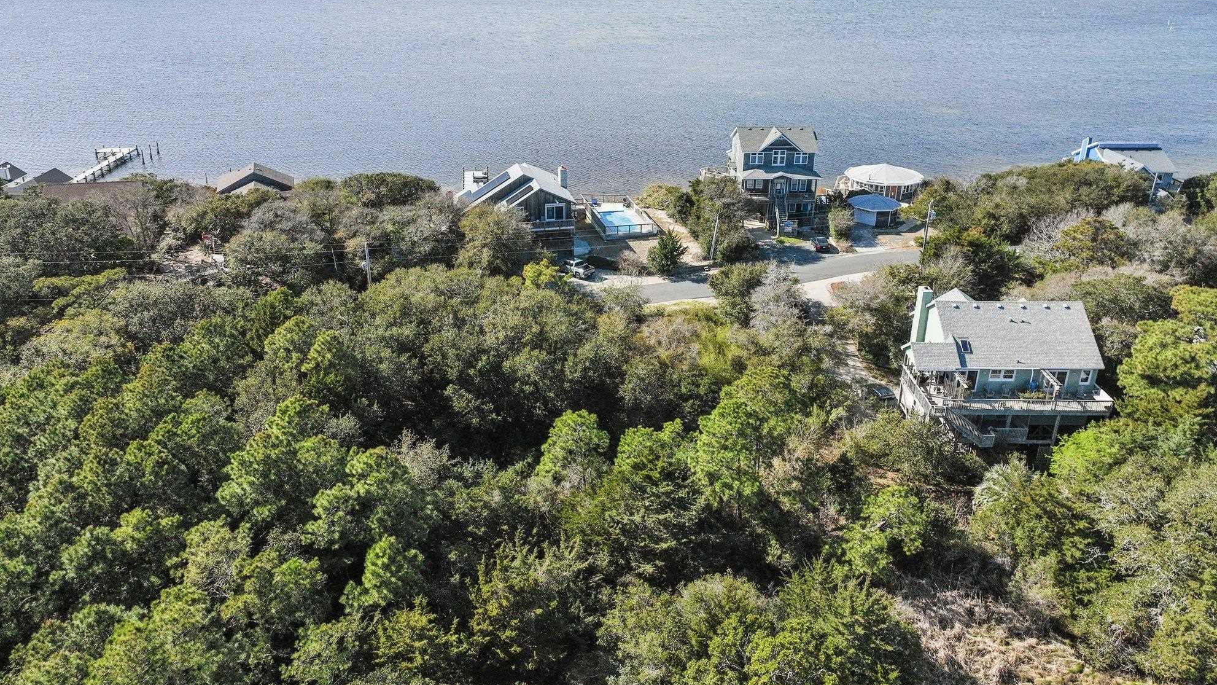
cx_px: 589
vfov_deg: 42.8
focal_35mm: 27
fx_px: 871
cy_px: 297
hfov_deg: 69.8
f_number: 2.8
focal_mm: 12.29
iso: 100
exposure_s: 1/5000
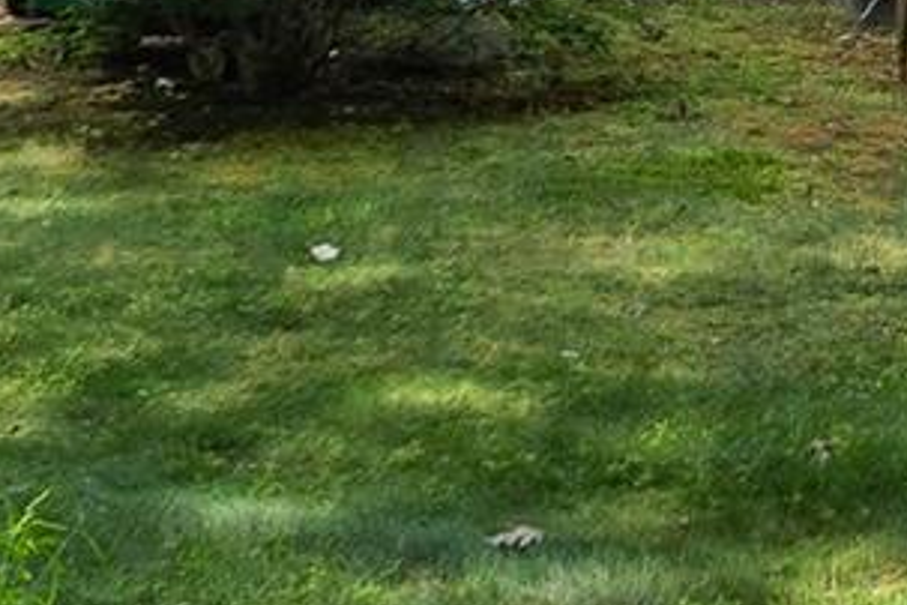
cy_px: -394
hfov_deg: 16.3
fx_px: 2897
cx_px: 1359
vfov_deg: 11.3
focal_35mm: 115
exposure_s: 1/200
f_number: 7.1
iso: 100
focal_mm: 11.5
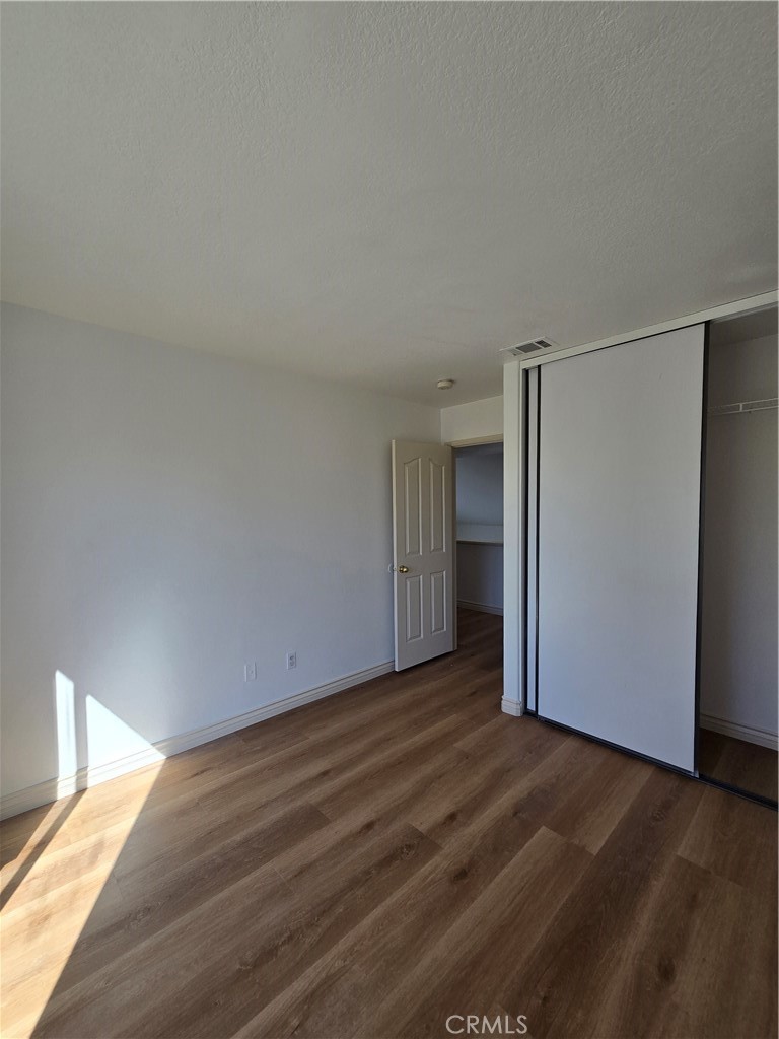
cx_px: 390
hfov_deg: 89.9
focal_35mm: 13
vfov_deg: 106.2
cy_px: 520
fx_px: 390
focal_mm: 2.2
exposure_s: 1/238
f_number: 2.2
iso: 50
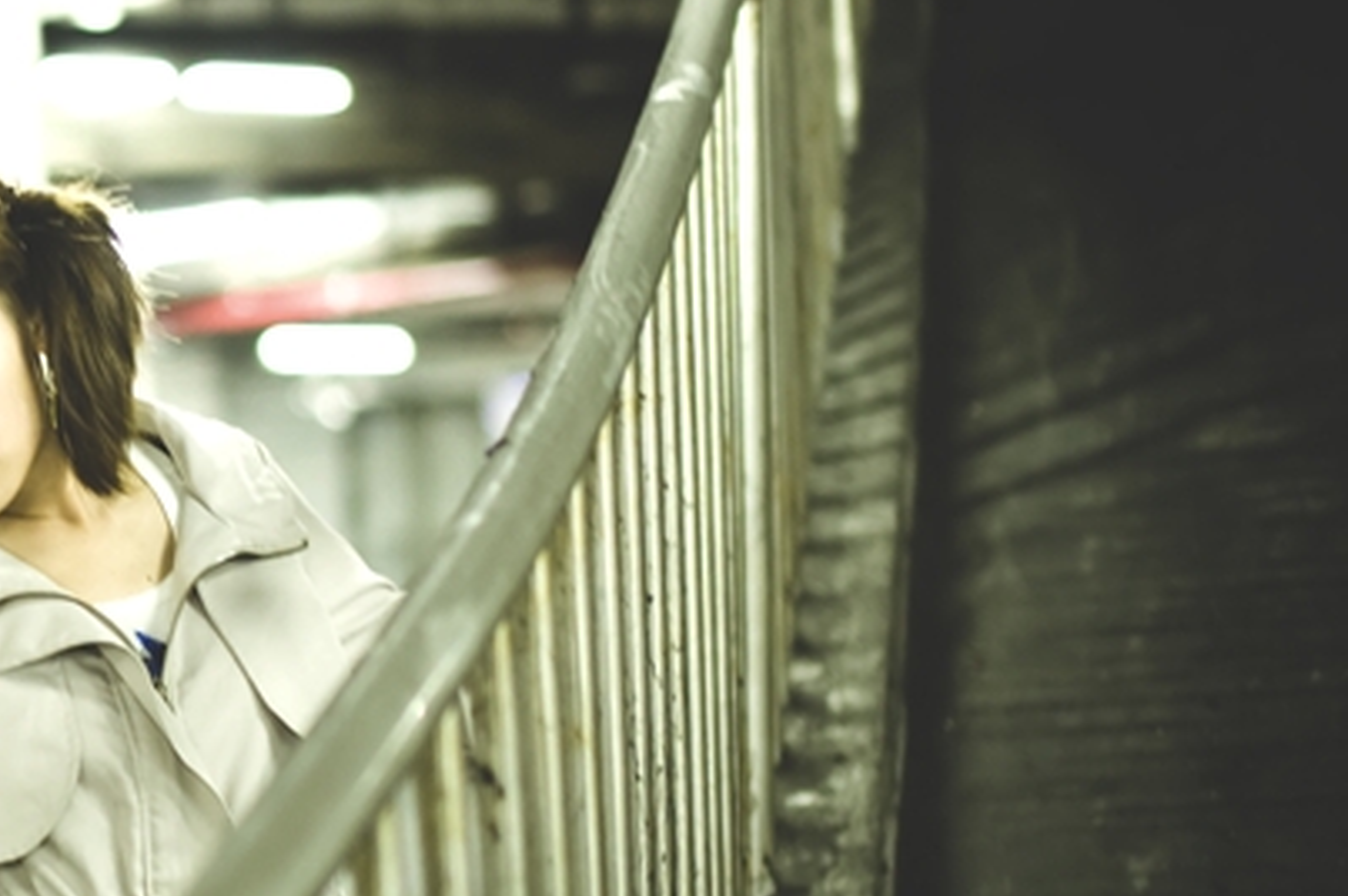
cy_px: 369
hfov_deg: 15.9
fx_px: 4639
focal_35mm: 124
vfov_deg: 11.0
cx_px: -264
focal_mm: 50
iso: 1600
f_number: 1.4
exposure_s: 1/40
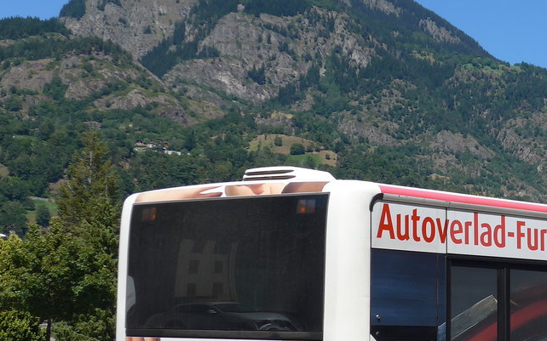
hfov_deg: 19.8
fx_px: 1535
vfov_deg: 12.7
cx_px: 509
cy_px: 248
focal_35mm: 103
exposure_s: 1/1300
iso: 80
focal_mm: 10.7
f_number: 3.3
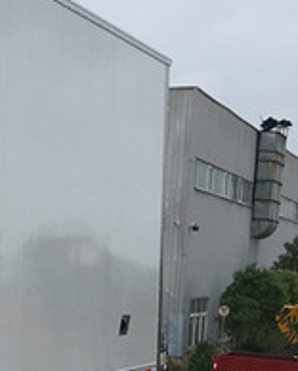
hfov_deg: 11.2
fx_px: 1385
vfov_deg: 15.1
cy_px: 326
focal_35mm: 126
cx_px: -296
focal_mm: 4.15
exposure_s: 1/725
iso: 25
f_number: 2.2
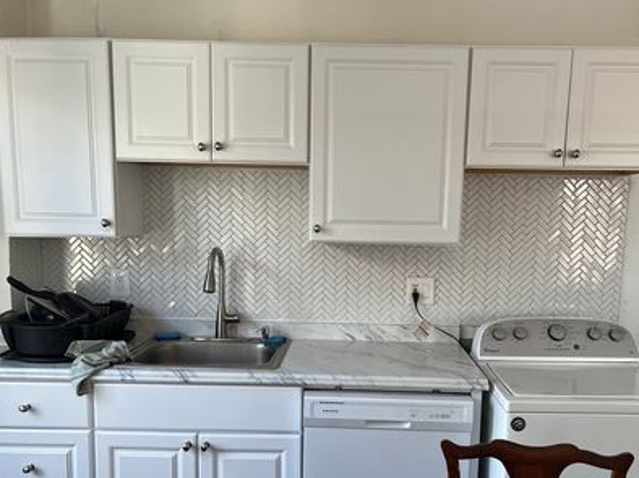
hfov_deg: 55.3
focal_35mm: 33
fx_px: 609
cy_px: 302
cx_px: 347
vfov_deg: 42.5
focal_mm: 5.1
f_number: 1.6
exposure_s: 1/114
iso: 125
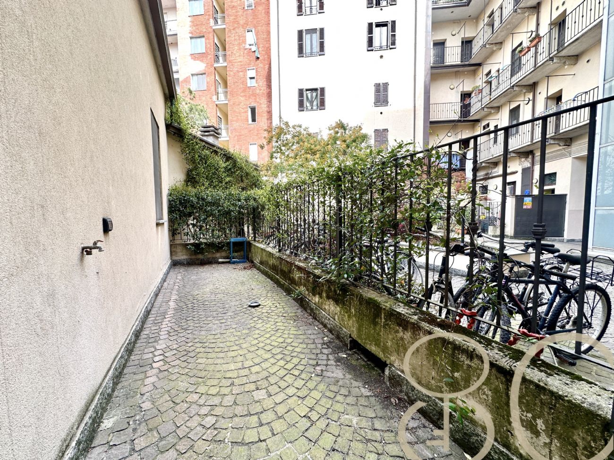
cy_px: 230
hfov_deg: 102.1
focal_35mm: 14
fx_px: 248
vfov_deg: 85.7
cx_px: 307
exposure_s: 1/106
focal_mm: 2.22
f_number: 2.2
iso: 40
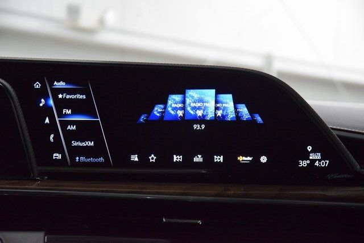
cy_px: 122
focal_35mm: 105
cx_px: 182
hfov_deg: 19.5
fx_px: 1062
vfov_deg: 13.0
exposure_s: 1/125
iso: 6400
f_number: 4.5
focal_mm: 70
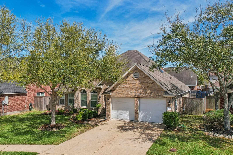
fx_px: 181
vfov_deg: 46.3
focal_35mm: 28
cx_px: 105
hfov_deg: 65.3
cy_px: 87
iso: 130
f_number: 2.8
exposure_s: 1/160
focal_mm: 8.4
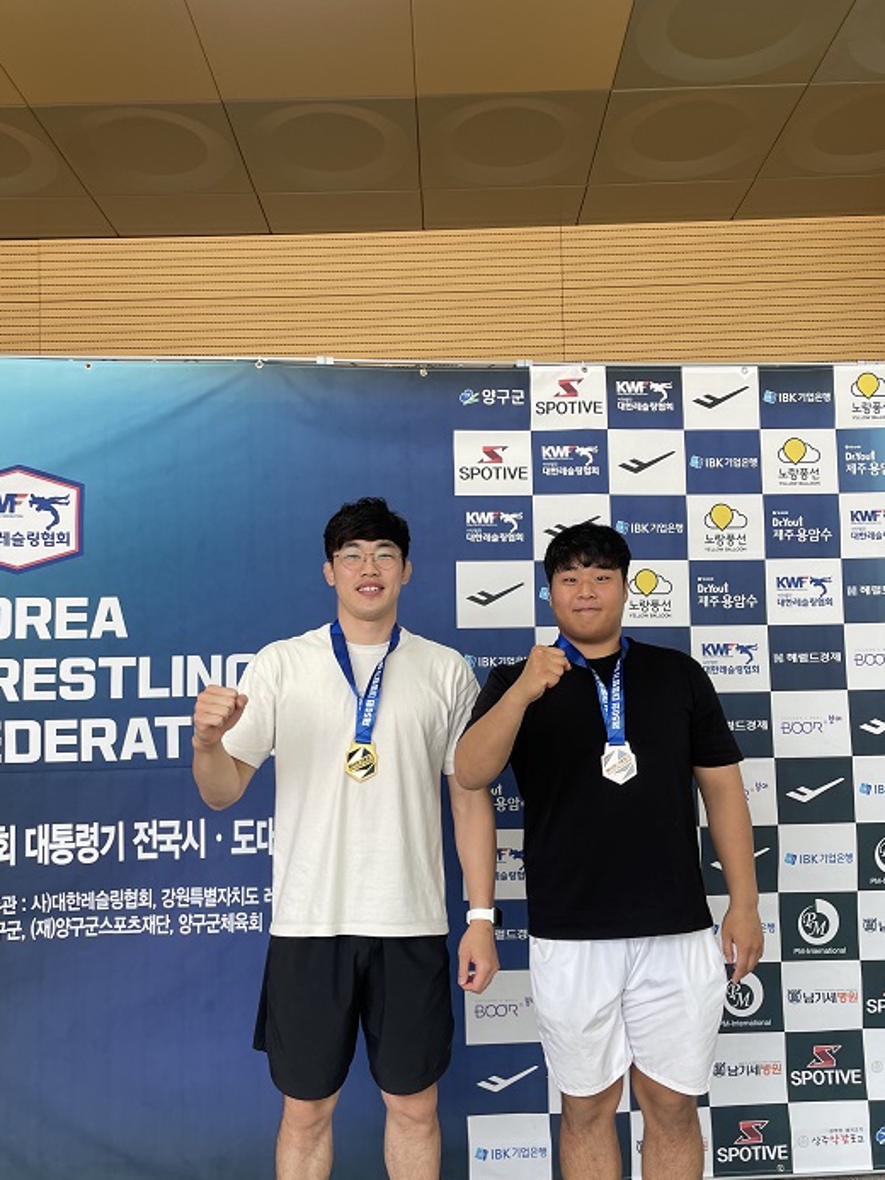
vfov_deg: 56.7
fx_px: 1090
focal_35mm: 32
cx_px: 427
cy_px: 650
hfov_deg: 44.2
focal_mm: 4.2
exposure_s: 1/120
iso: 40
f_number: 1.6
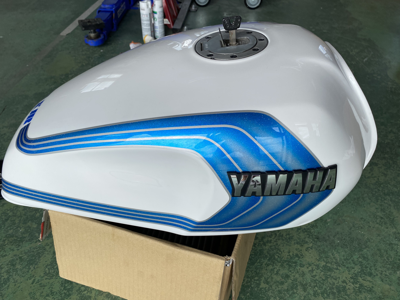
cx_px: 200
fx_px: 300
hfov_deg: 67.3
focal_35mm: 26
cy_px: 150
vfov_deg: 53.1
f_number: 1.8
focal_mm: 4.25
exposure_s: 1/1678
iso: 32
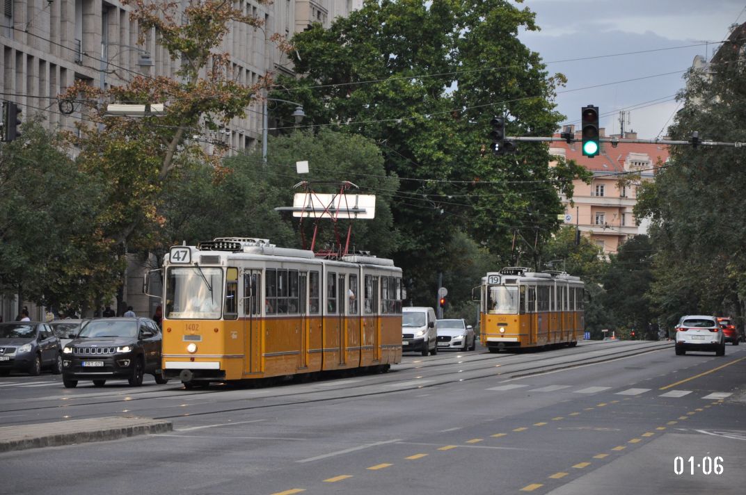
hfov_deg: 13.1
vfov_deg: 8.7
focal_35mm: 158
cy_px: 248
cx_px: 373
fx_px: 3260
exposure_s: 1/500
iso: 1250
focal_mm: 105
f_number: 5.6
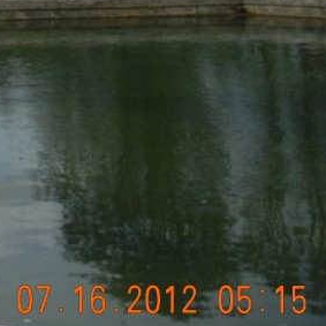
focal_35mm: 96
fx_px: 1023
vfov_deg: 17.4
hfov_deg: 16.0
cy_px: -51
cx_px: -211
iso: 160
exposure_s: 1/457
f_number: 7
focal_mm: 5.4
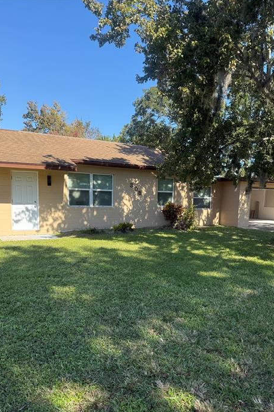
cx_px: 162
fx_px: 320
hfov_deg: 46.2
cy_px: 229
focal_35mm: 28
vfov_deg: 65.3
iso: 100
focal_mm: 6.76
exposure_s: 1/1812
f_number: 1.78
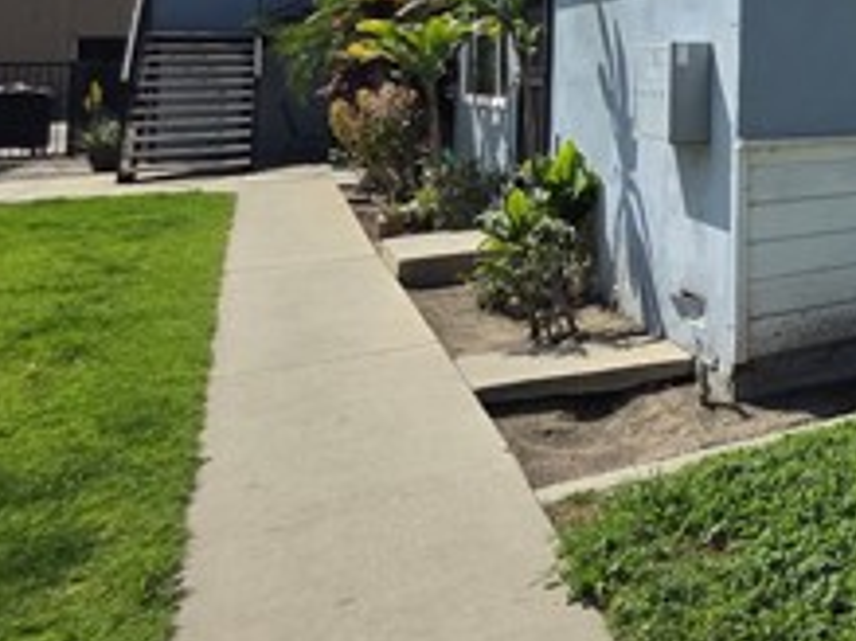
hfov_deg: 35.5
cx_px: 1083
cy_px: -8
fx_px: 939
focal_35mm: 38
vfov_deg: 34.2
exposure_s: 1/3309
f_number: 1.9
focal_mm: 2.2
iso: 40
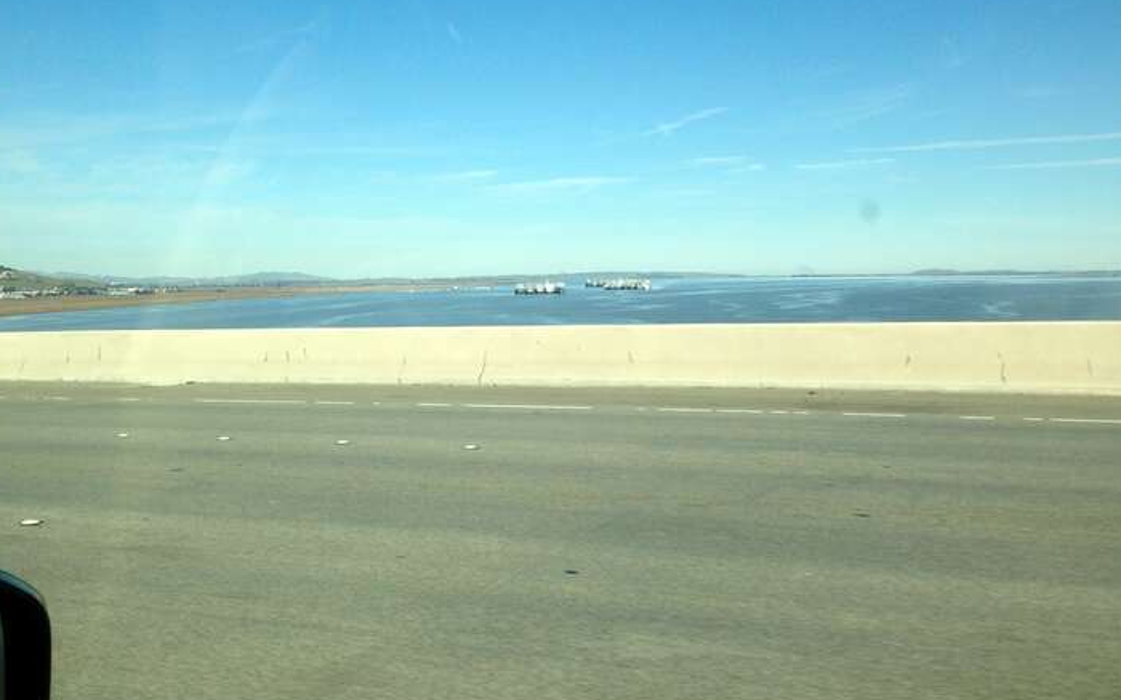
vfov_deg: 31.8
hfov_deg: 49.3
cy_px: 255
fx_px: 1222
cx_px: 524
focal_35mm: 40
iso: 50
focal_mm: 4.13
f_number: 2.4
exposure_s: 1/1642
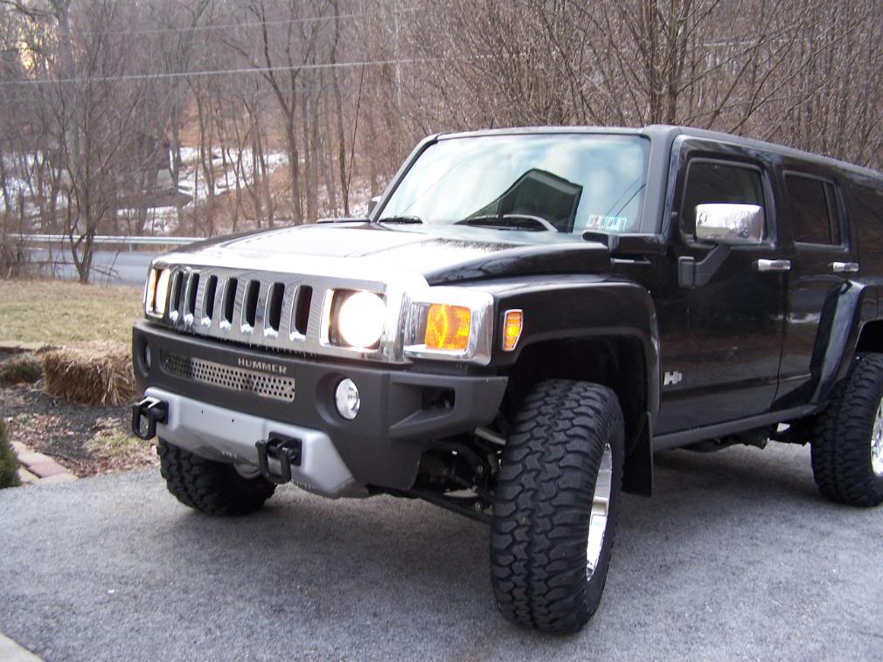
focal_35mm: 38
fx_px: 970
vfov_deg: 37.7
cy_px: 331
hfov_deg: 49.0
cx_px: 442
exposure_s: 1/40
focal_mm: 6.3
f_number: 2.8
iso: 80
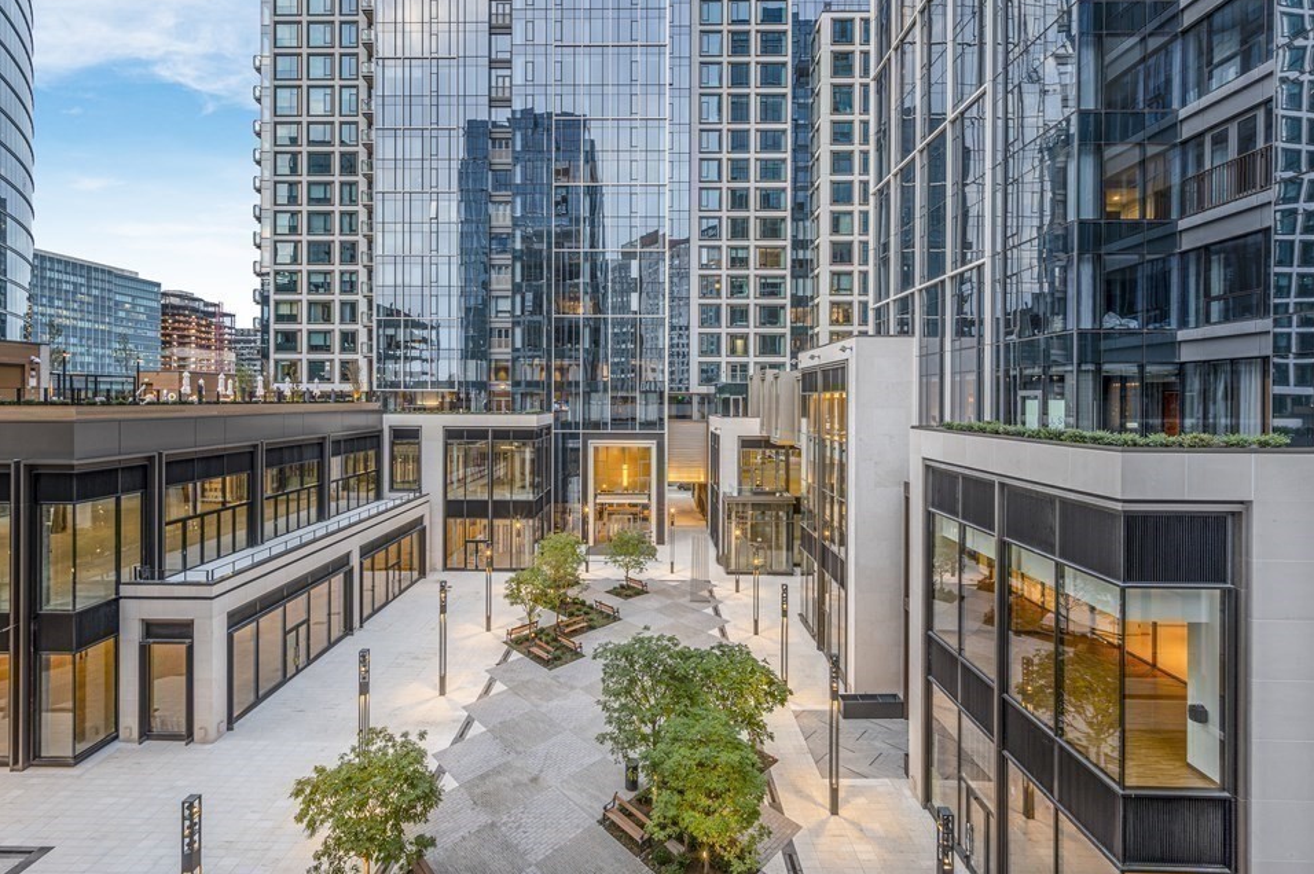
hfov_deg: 100.4
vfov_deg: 77.2
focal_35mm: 15
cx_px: 635
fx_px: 547
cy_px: 409
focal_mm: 14
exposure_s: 1/2
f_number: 11
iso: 100
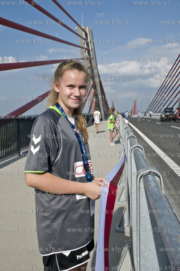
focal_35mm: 40
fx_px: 300
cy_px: 135
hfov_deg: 33.4
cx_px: 89
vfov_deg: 48.5
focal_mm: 26
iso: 250
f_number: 8
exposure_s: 1/800
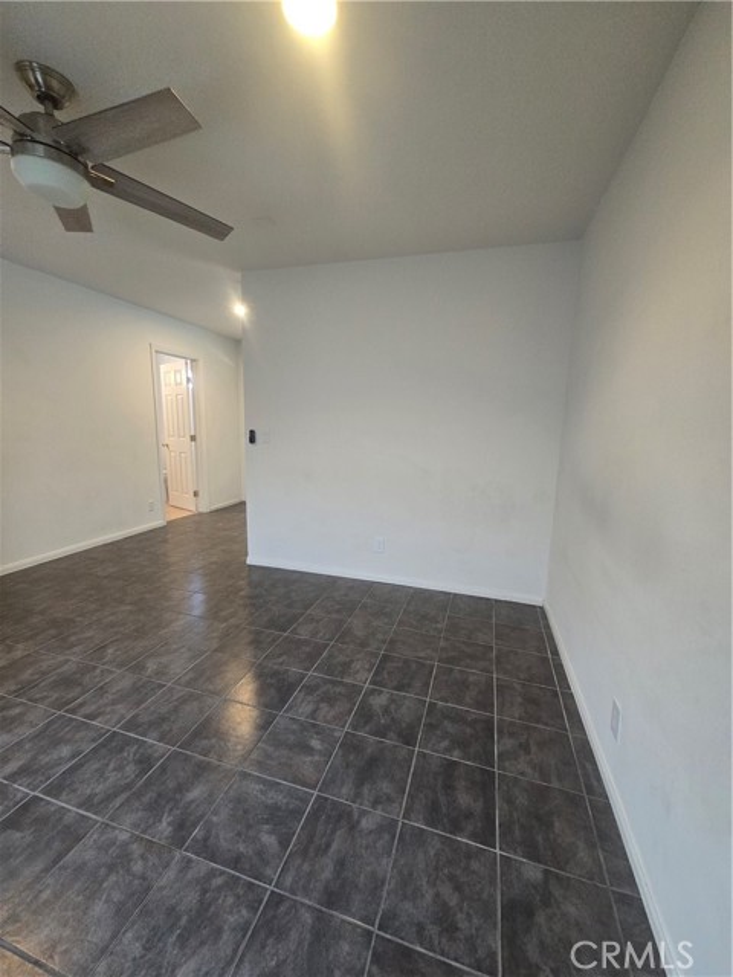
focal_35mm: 13
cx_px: 366
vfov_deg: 106.2
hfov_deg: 89.9
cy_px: 488
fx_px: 367
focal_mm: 2.2
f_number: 2.2
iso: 320
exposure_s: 1/60
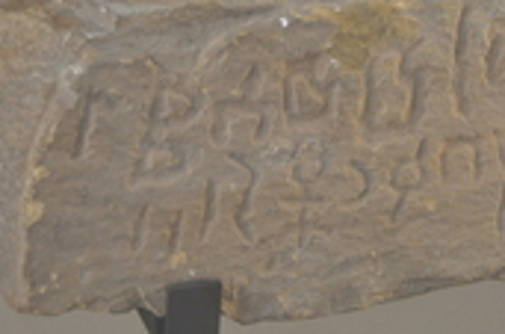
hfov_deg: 11.5
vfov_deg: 7.7
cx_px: 458
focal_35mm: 178
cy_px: 109
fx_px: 2490
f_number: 5
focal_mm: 46
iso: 800
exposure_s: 1/100
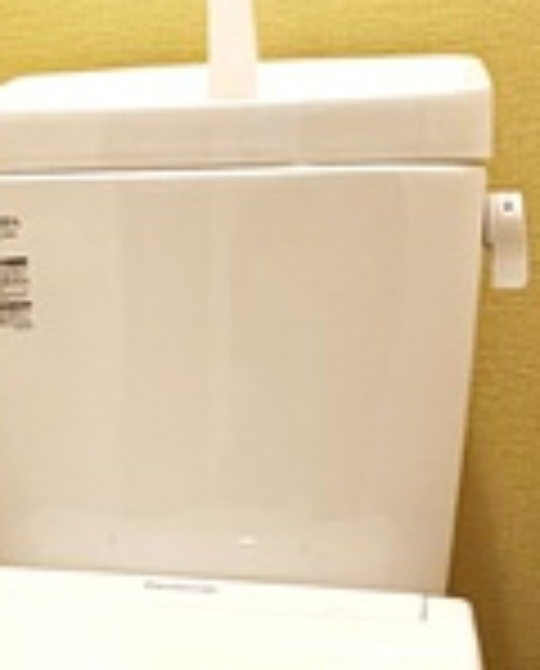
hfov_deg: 23.3
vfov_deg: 29.3
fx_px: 1273
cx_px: 47
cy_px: 450
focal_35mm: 64
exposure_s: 1/50
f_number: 2.2
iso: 320
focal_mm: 2.22
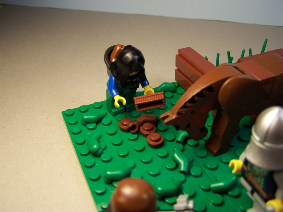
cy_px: 106
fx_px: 311
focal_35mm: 38
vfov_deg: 37.7
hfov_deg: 49.0
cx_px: 142
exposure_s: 1/250
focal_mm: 6.3
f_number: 2.8
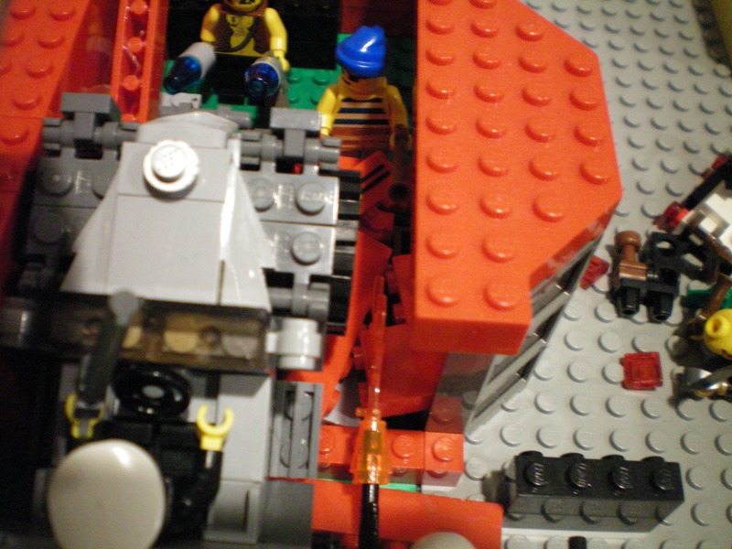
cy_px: 274
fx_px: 804
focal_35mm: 38
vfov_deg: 37.7
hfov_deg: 49.0
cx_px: 366
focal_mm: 6.3
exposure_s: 1/13
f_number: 3.1
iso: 400
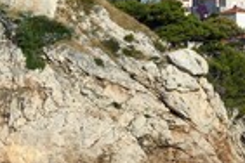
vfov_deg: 3.5
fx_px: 2640
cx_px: -109
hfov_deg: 5.3
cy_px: 111
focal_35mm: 388
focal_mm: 130
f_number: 13
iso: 200
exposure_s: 1/320
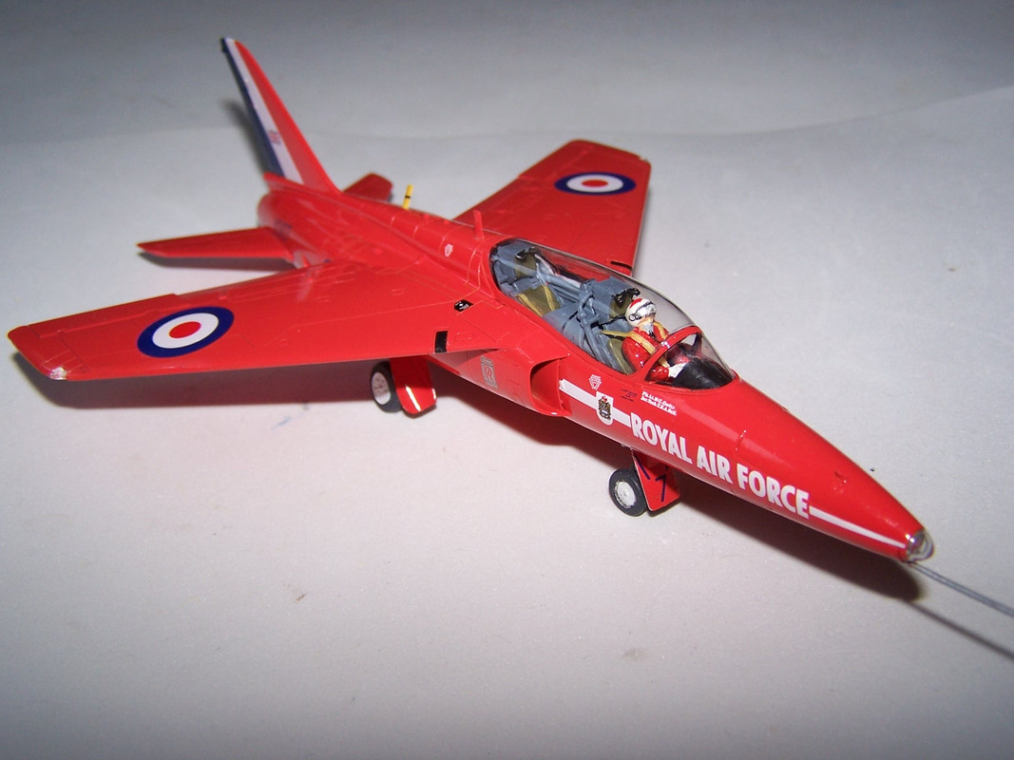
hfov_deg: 49.0
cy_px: 380
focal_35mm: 38
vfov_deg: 37.7
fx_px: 1113
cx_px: 507
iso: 80
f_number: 2.8
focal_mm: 6.3
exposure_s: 1/60
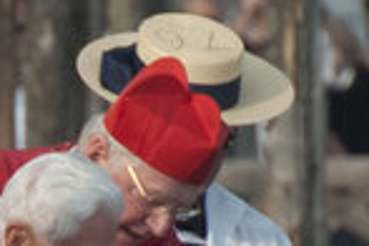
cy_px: 710
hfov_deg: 0.7
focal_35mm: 2788
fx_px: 28575
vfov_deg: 0.5
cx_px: 261
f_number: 11
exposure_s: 1/500
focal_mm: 380
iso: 400
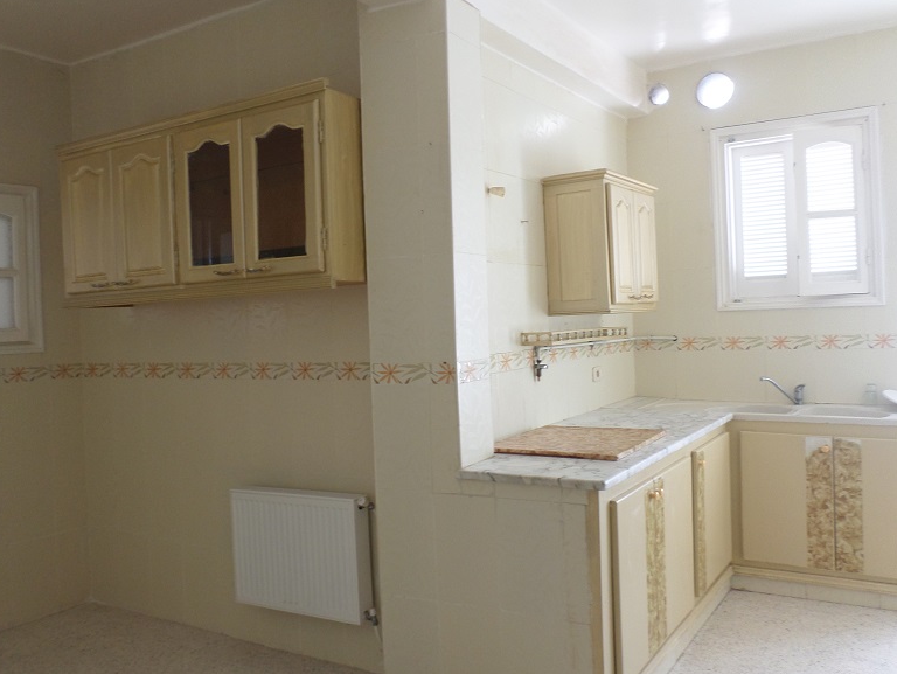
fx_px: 778
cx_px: 429
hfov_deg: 59.9
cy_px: 322
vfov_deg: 46.8
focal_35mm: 30
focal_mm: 4.5
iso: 100
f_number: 2.5
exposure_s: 1/30
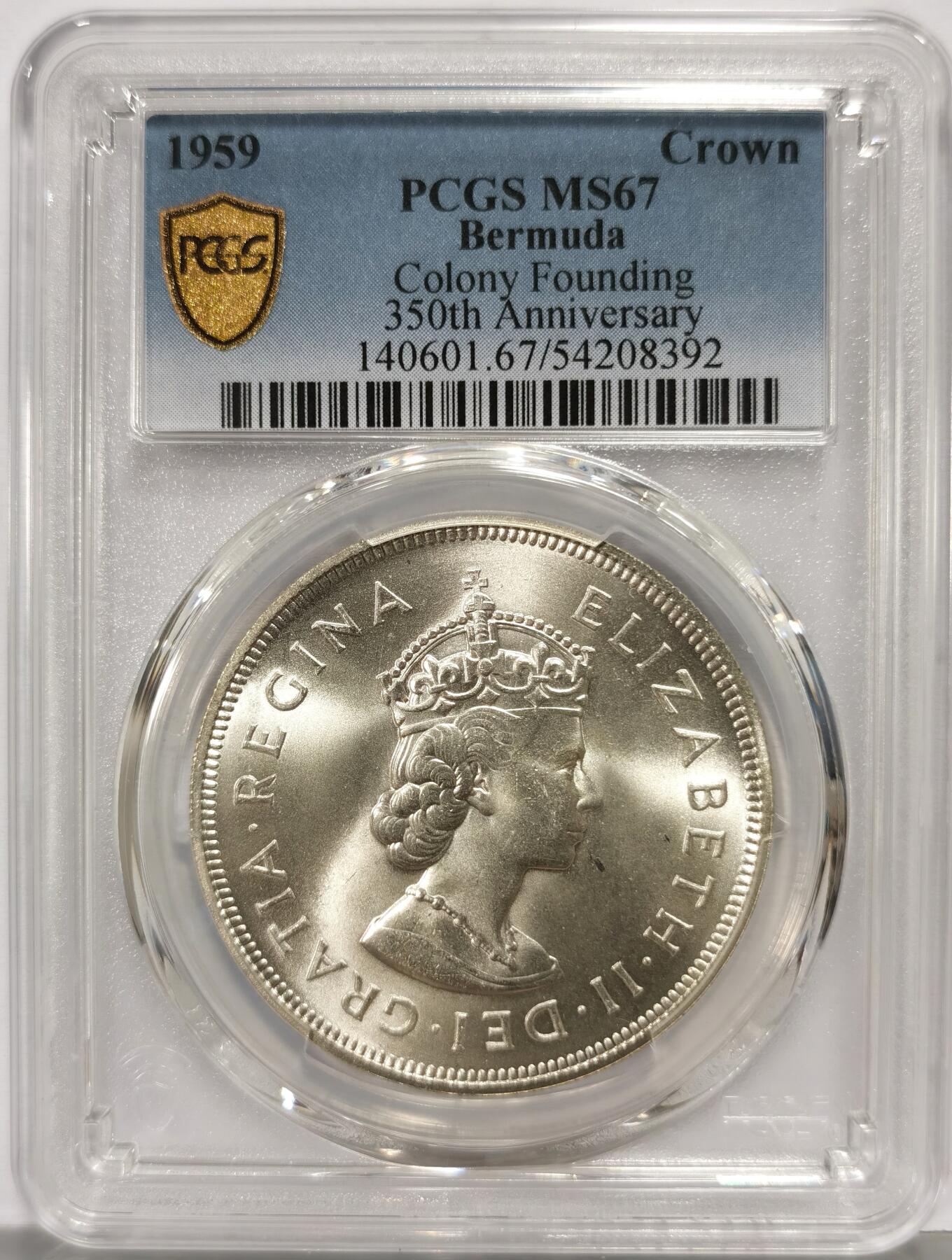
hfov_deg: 27.2
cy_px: 630
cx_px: 476
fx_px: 1971
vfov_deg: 35.5
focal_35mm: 54
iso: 80
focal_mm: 5.56
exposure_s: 1/100
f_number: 16
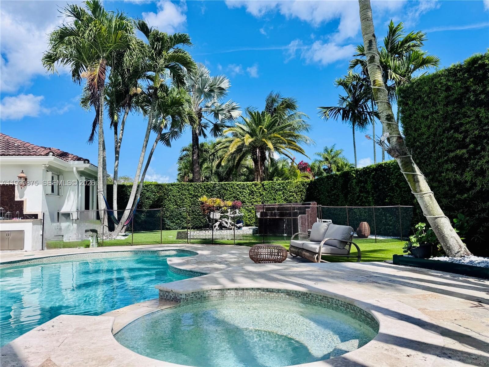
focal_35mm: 24
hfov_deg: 71.6
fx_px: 339
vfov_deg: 56.8
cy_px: 184
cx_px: 244
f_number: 1.78
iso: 80
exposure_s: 1/5348
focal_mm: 6.76
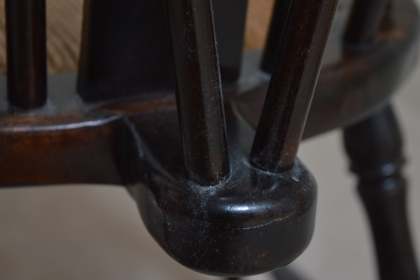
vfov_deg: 16.5
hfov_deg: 24.6
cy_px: 140
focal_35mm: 82
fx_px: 962
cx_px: 210
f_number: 5.6
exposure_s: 1/60
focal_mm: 55
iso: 100
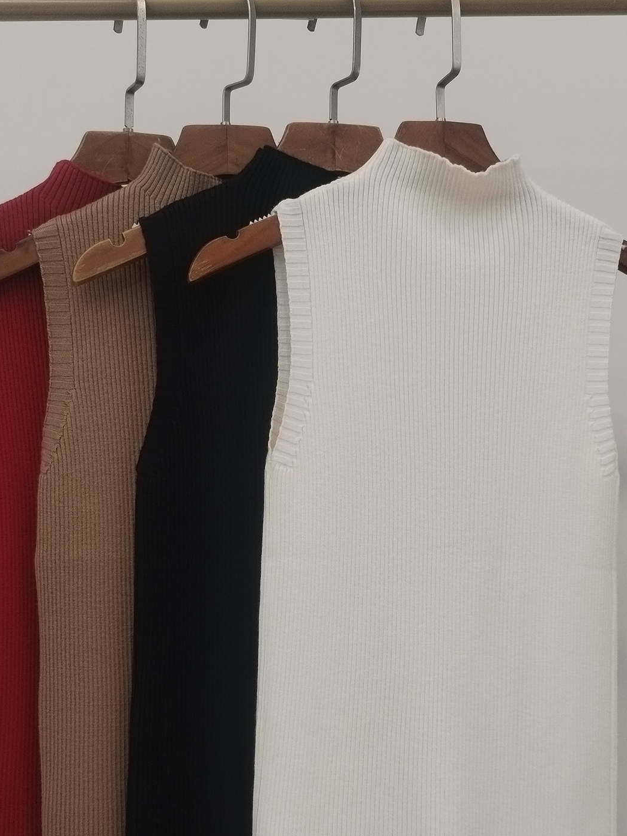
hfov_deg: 29.1
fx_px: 1208
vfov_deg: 37.5
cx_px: 294
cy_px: 593
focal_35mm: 50
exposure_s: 1/60
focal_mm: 4.75
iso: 194
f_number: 1.8
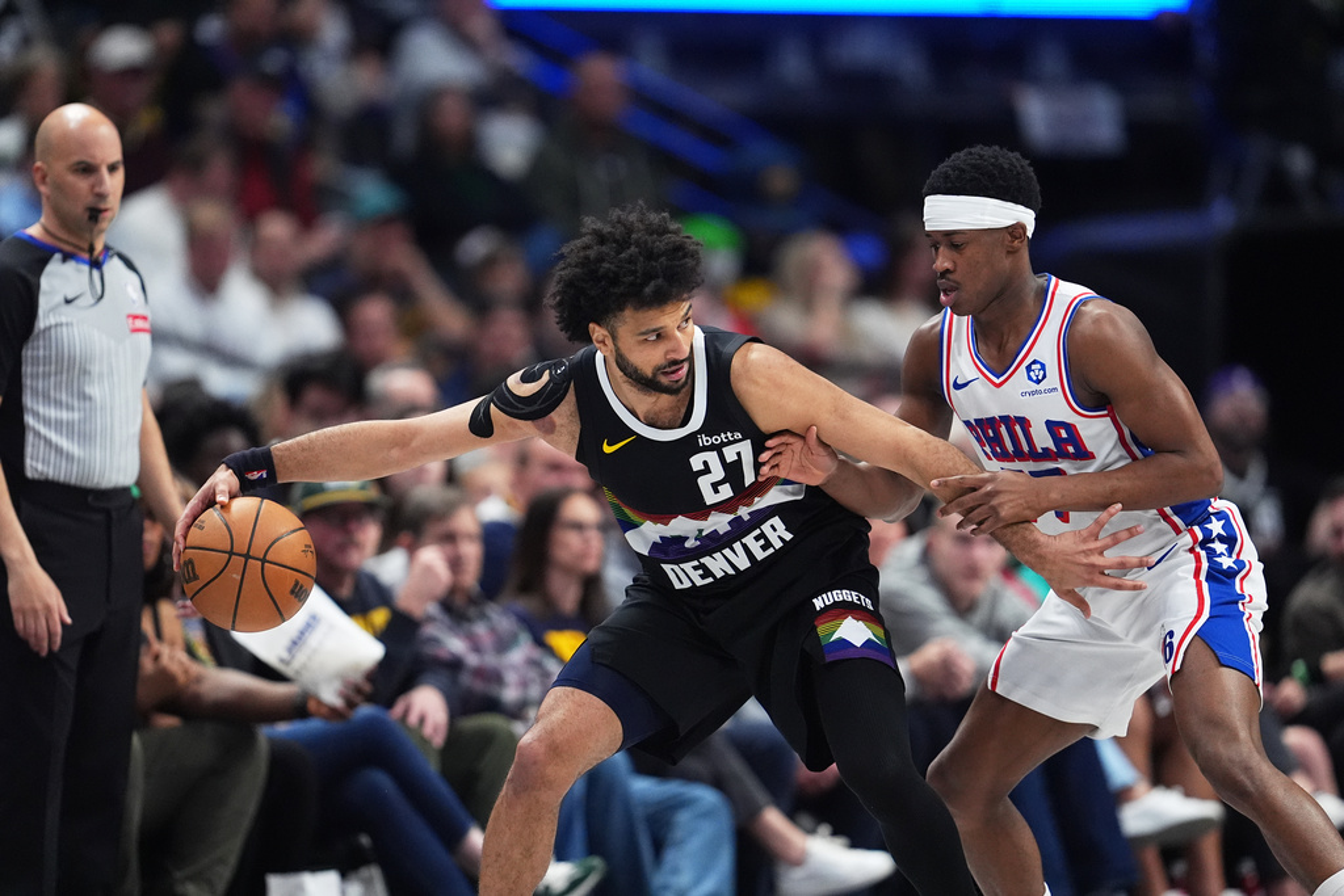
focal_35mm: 400
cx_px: 672
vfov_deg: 3.4
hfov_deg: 5.2
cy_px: 448
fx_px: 14934
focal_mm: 400
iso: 5000
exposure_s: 1/2000
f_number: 3.2
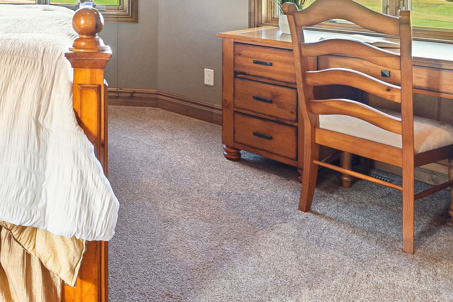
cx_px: -9
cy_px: -31
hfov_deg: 42.2
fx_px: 491
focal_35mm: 39
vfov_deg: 30.6
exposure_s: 1/4
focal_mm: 14
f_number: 9
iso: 800
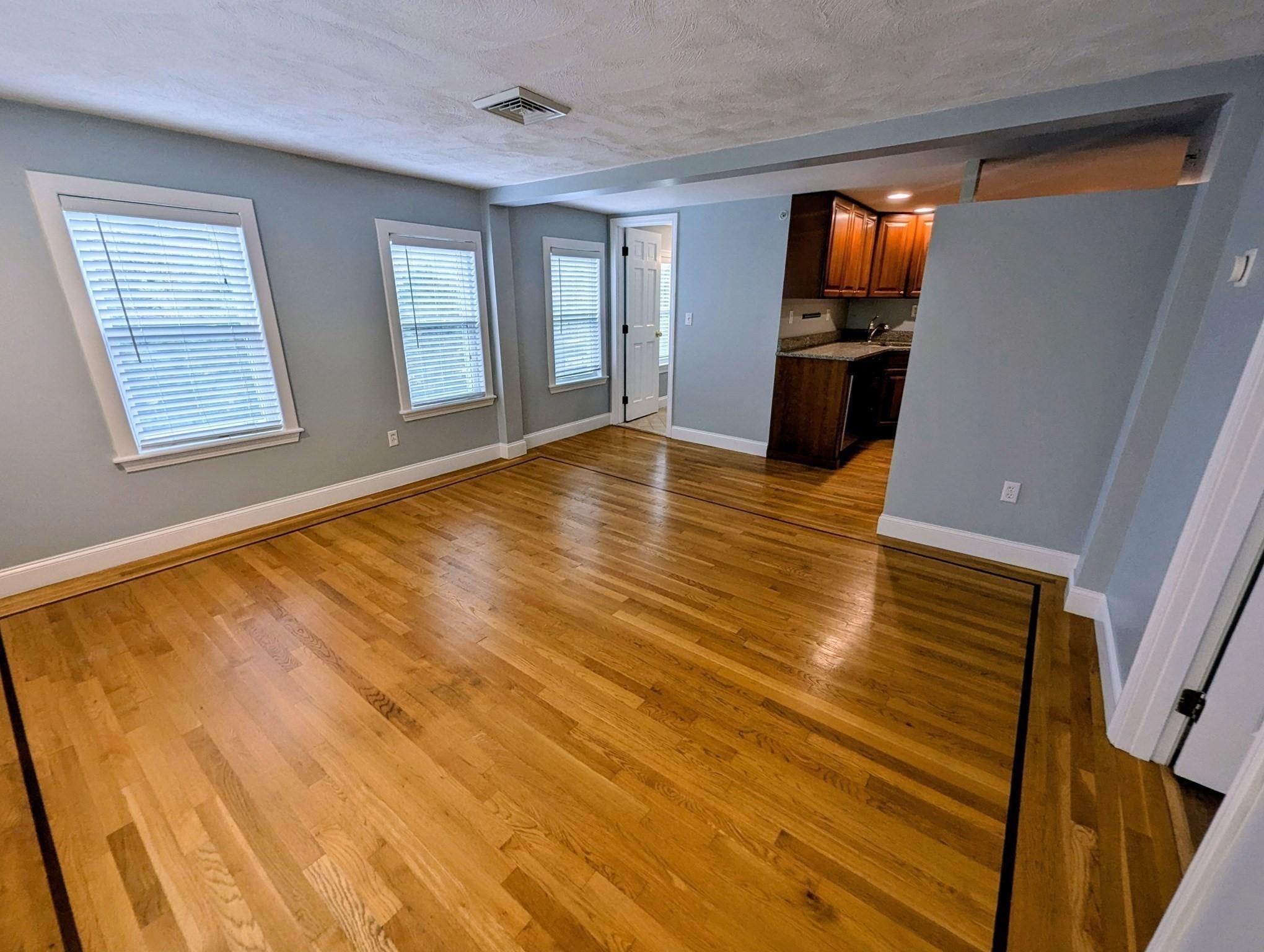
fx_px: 475
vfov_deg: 90.1
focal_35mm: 13
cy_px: 476
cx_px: 632
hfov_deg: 106.1
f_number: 2.2
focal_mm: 1.95
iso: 66
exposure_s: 1/60
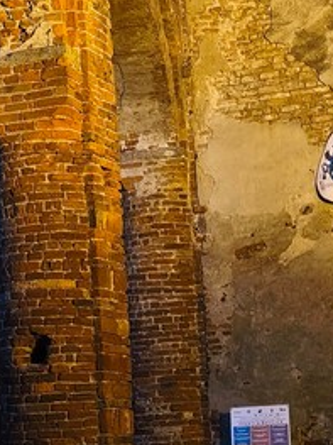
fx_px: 1438
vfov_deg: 17.6
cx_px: 167
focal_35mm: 112
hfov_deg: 13.2
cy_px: 261
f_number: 1.65
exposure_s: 1/20
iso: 2000
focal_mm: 6.18
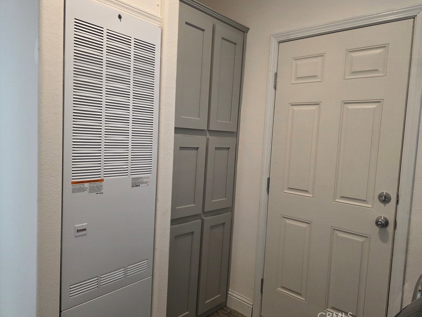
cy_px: 157
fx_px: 293
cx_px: 214
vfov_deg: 56.8
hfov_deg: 71.6
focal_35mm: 24
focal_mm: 6.3
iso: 250
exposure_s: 1/120
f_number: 1.7
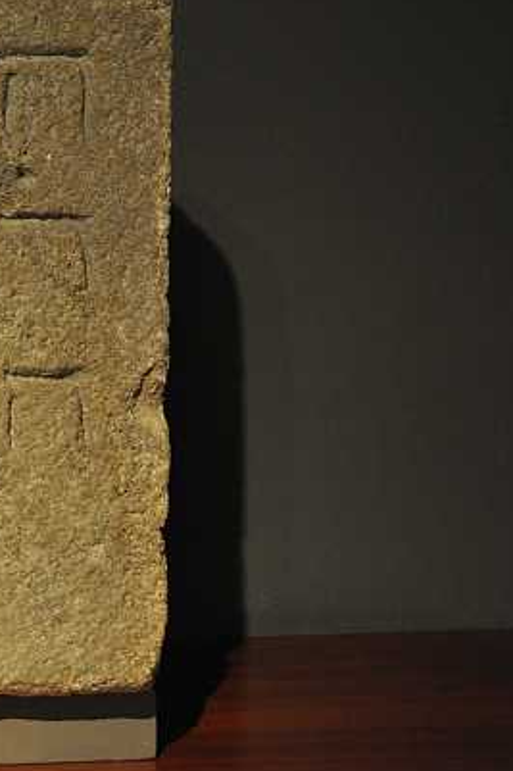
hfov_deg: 9.9
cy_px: 343
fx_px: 2909
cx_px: -125
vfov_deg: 15.1
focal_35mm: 136
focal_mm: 52
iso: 1250
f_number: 4.8
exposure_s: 1/8
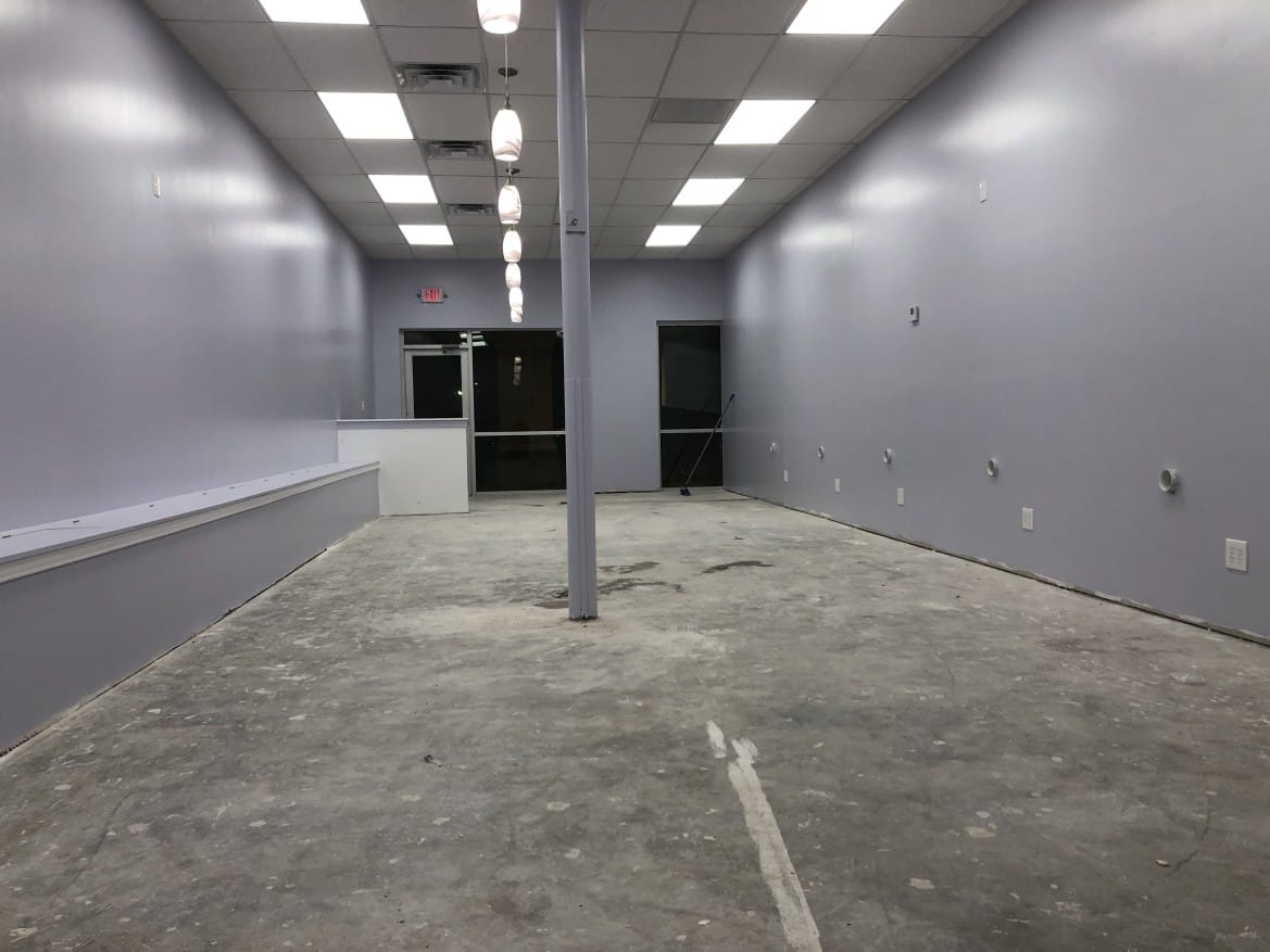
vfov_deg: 49.8
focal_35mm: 28
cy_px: 476
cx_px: 635
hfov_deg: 63.4
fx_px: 1027
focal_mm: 3.99
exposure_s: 1/120
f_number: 1.8
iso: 40
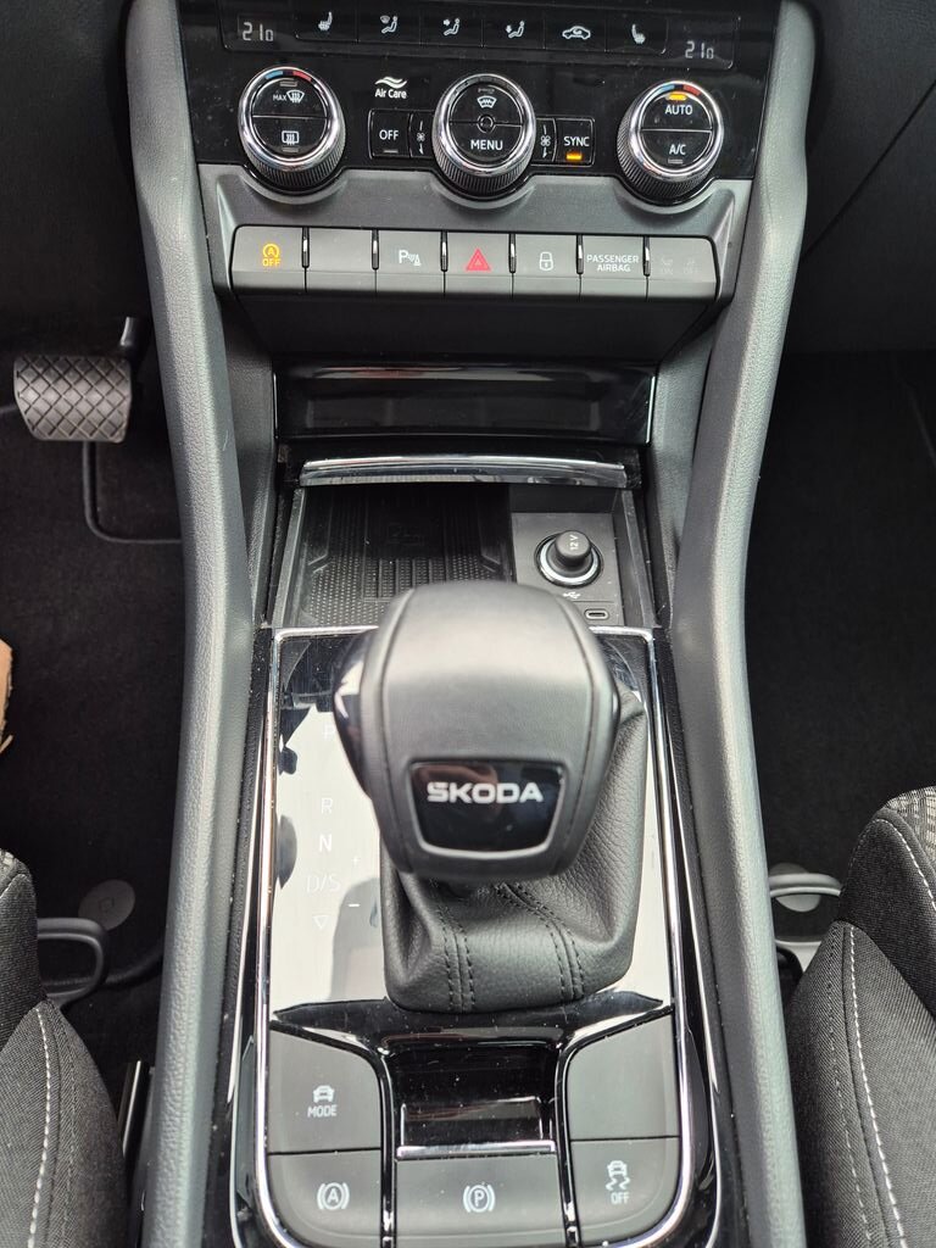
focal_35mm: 23
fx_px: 829
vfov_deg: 73.9
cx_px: 468
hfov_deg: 58.9
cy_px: 624
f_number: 1.8
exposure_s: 1/100
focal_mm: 5.4
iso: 250
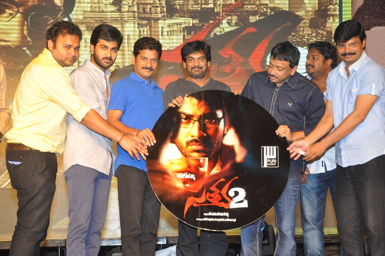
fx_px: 833
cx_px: 192
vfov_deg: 17.5
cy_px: 128
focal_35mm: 78
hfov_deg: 26.0
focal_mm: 52
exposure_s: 1/100
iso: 800
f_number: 5.6
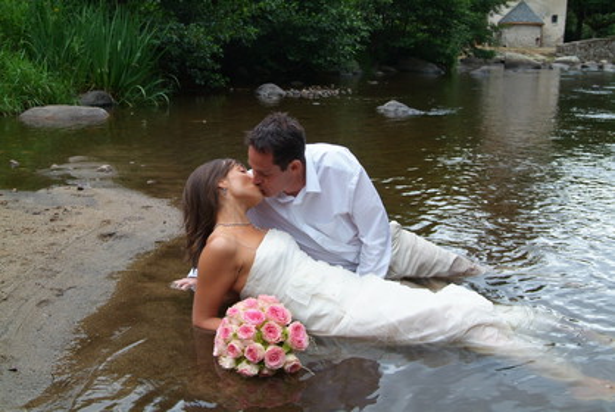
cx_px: 308
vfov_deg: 30.0
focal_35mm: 45
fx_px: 770
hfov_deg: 43.5
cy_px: 206
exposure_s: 1/90
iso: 800
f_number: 4.8
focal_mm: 30
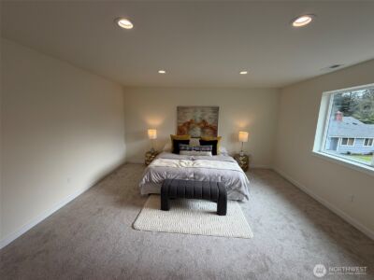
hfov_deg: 102.1
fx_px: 151
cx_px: 187
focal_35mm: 14
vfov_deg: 85.7
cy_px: 140
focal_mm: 2.22
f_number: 2.2
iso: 64
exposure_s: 1/120
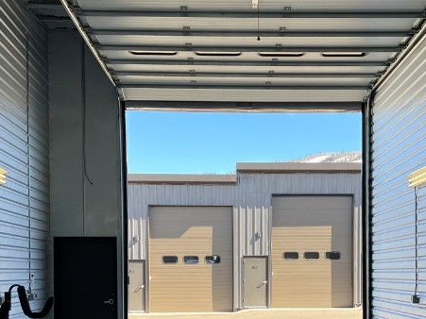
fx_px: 726
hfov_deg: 32.6
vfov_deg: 24.1
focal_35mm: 59
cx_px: 266
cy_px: 284
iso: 50
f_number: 1.5
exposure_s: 1/700
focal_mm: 5.7
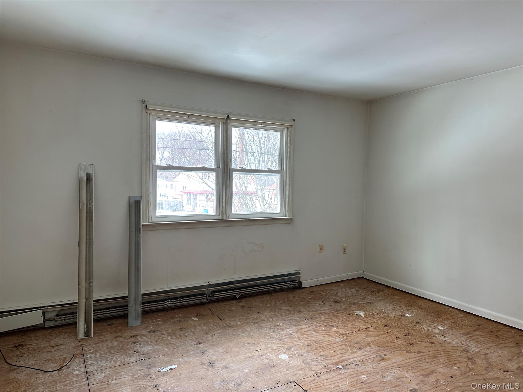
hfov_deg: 71.6
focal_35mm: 24
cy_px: 196
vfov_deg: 56.8
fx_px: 363
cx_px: 262
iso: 125
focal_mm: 6.86
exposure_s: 1/121
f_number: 1.78
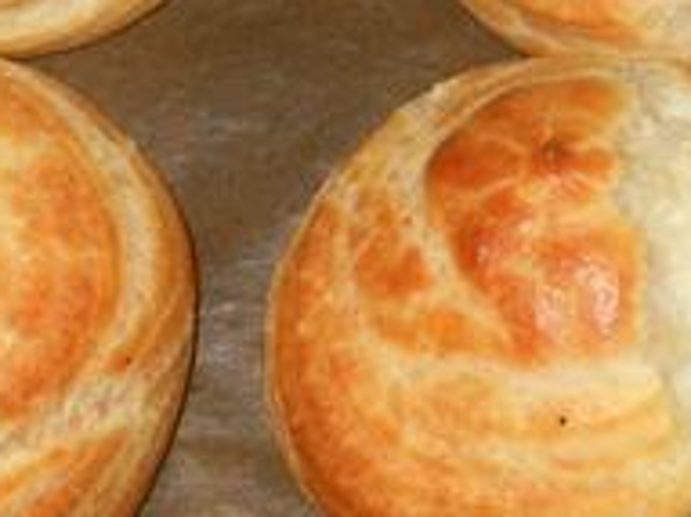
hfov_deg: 11.5
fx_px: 3431
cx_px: 300
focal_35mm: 172
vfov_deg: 8.5
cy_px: -134
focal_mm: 6.72
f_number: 3.1
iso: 80
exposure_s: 1/30
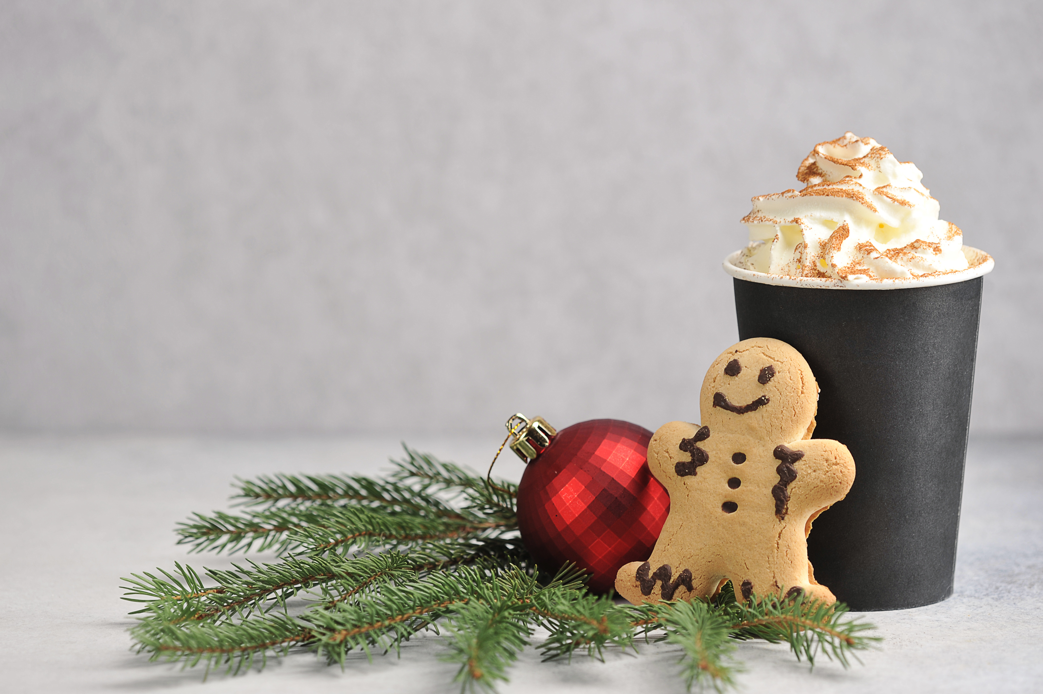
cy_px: 347
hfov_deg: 10.3
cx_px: 522
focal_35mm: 200
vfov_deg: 6.9
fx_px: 5791
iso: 200
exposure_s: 1/160
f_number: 5.6
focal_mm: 200
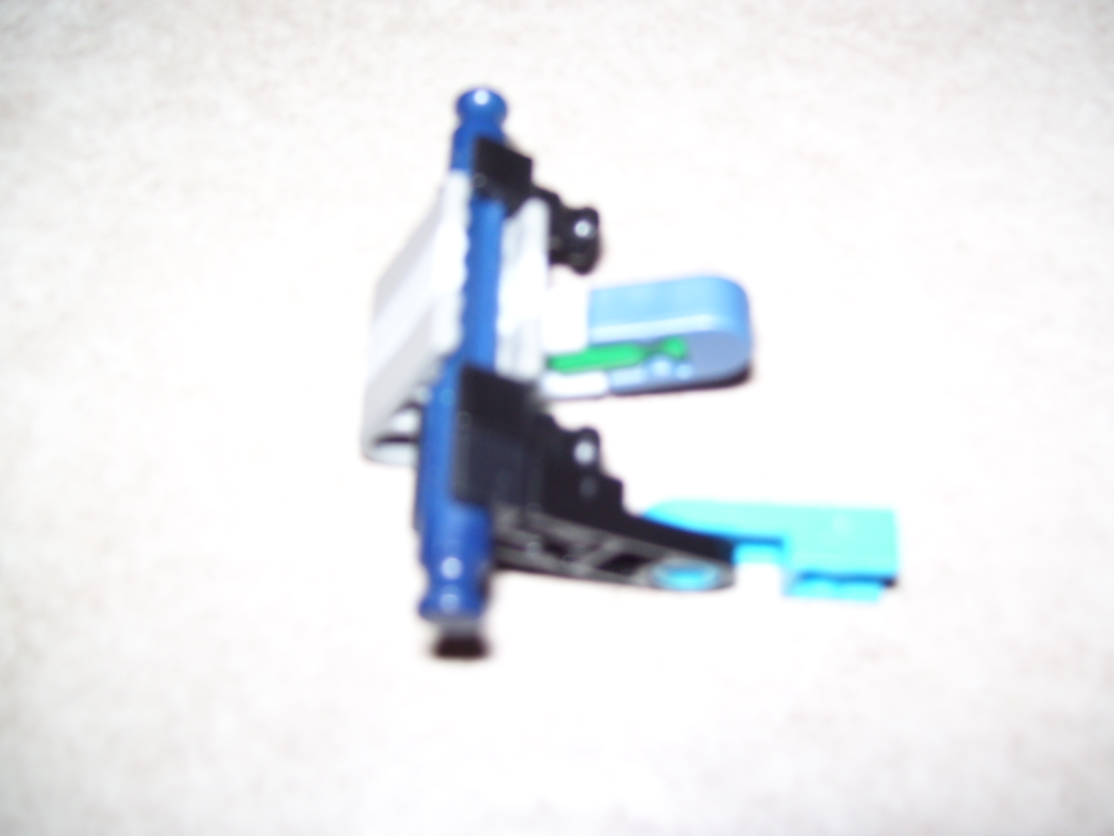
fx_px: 1159
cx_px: 557
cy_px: 418
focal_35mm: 36
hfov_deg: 51.4
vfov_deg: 39.7
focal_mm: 6
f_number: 2.7
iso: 80
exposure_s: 1/60
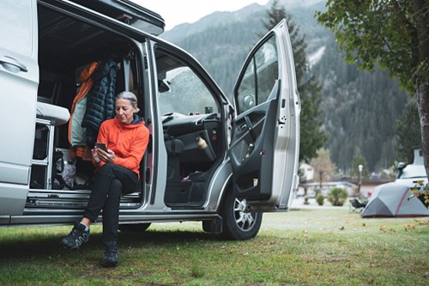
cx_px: 214
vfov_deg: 37.8
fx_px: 417
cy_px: 143
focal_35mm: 35
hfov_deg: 54.5
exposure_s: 1/250
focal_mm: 35
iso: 100
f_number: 1.4
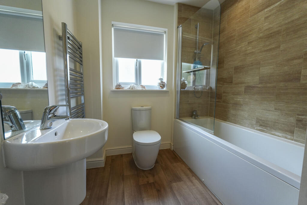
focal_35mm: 15
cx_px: 154
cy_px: 102
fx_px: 128
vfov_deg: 77.3
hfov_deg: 100.4
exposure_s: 1/160
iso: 640
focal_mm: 10
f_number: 4
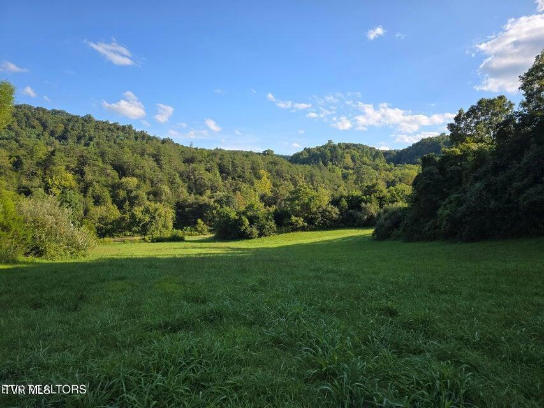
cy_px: 204
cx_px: 272
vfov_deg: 58.9
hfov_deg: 73.9
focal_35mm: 23
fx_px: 362
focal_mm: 6.3
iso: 12
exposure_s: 1/367
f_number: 1.7
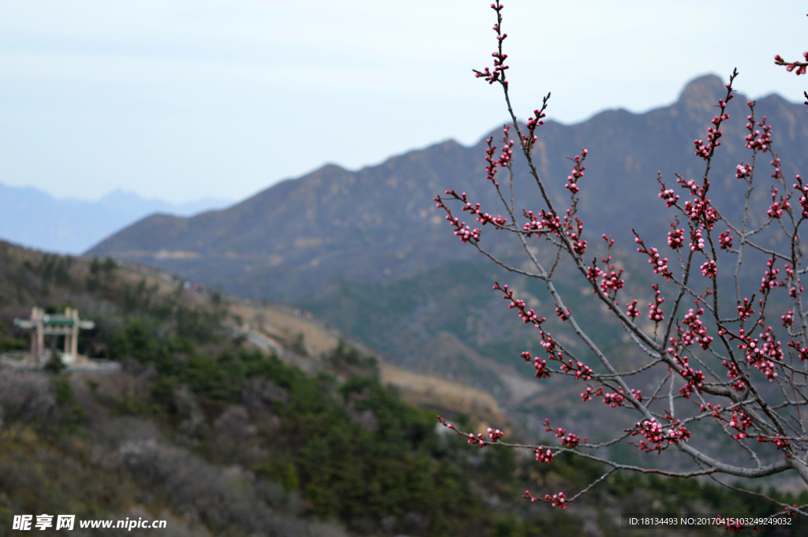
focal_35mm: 82
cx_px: 404
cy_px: 268
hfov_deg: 24.6
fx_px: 1850
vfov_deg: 16.5
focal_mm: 55
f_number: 6.3
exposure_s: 1/160
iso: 100
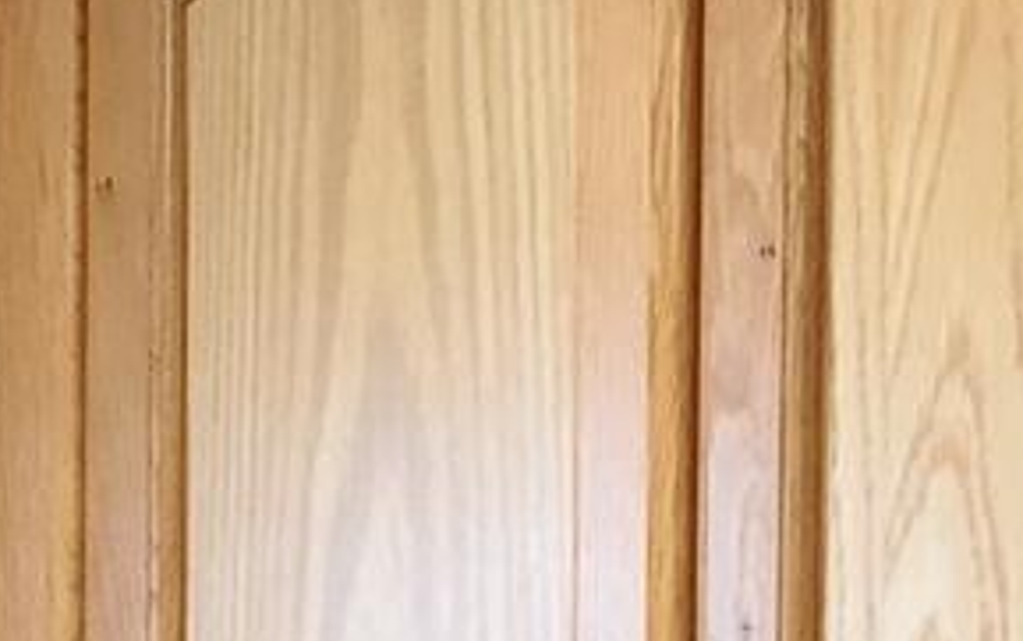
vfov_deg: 7.4
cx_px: 630
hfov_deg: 12.3
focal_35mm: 170
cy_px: 1254
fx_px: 4742
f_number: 2.2
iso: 64
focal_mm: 4.15
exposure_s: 1/30
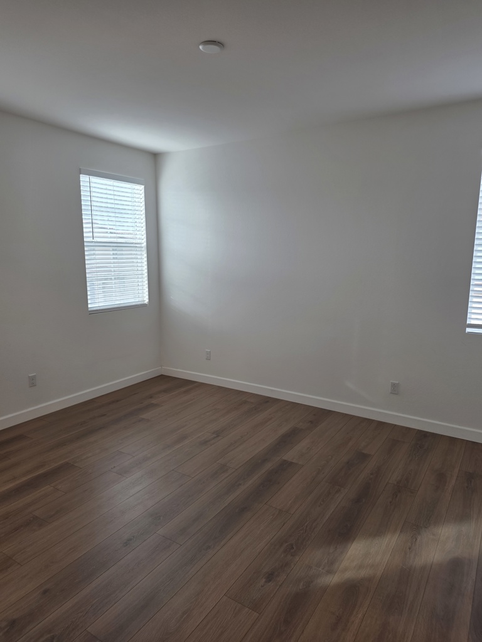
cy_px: 321
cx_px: 241
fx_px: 427
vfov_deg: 73.9
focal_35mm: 23
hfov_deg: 58.9
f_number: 1.7
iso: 64
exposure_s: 1/120
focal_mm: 6.25
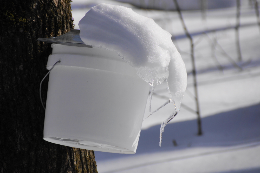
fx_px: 2707
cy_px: 86
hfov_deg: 5.5
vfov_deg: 3.7
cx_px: 130
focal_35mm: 375
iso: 100
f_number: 6.3
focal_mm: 250
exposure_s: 1/400
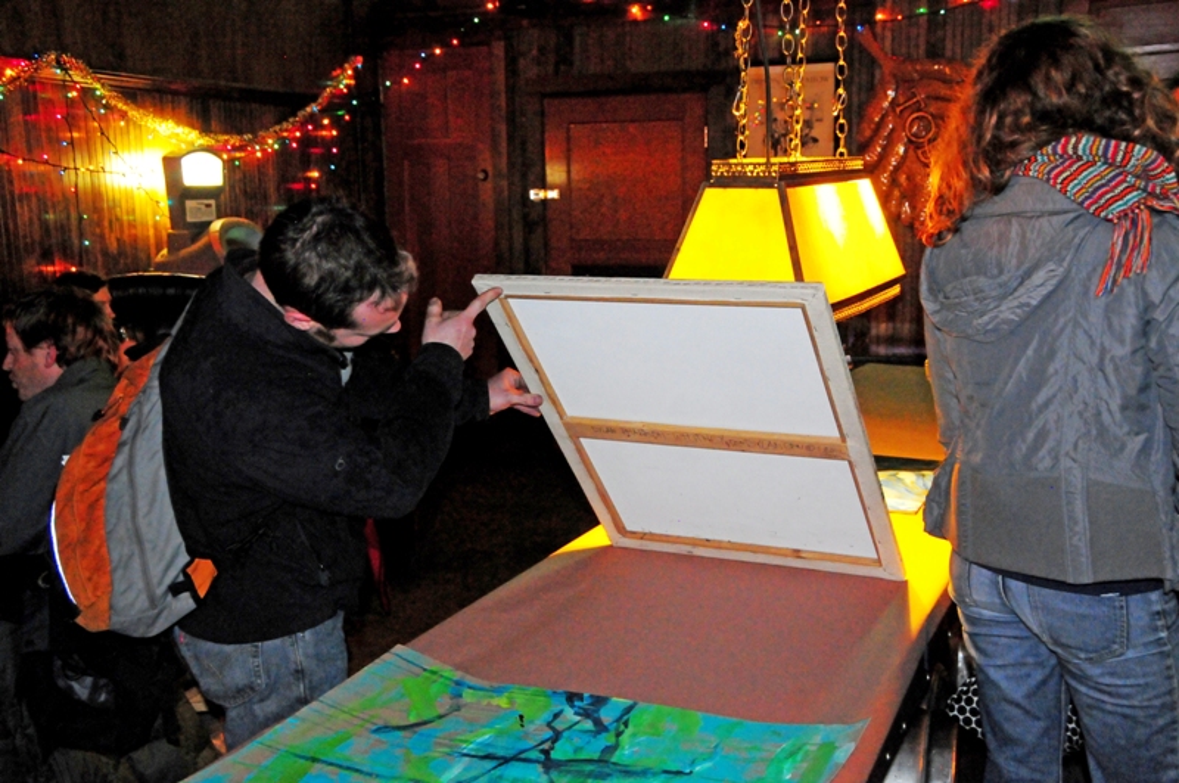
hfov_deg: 49.6
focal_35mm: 39
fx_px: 1275
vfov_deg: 34.1
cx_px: 590
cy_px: 392
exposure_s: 1/15
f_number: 5.6
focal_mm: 26
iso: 3200
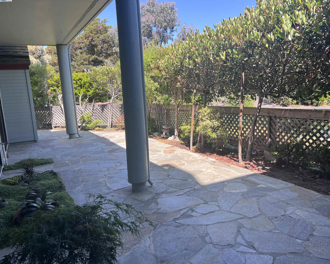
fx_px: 273
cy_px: 136
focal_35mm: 28
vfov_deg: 51.5
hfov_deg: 62.1
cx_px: 180
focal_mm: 5.7
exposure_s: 1/666
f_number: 1.5
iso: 50
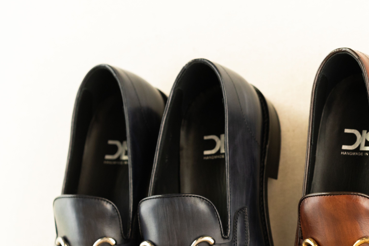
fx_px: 1117
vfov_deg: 12.5
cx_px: 300
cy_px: 227
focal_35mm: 109
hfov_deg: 18.6
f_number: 4
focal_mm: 55
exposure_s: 1/40
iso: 800
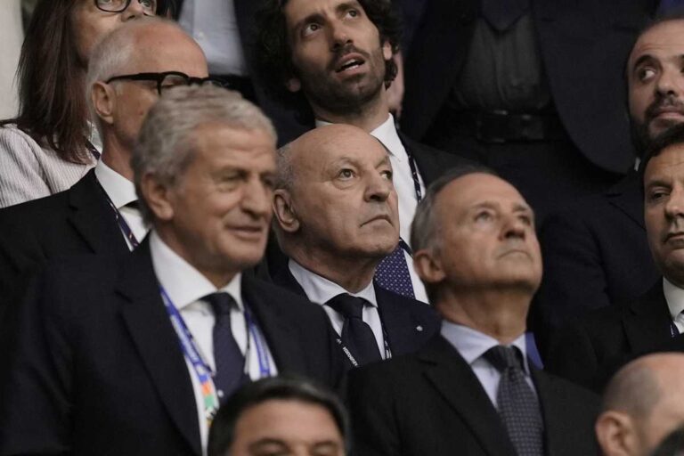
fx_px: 7599
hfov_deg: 5.2
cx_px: 342
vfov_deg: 3.4
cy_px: 228
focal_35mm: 400
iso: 1600
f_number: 3.5
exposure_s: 1/640
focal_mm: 400
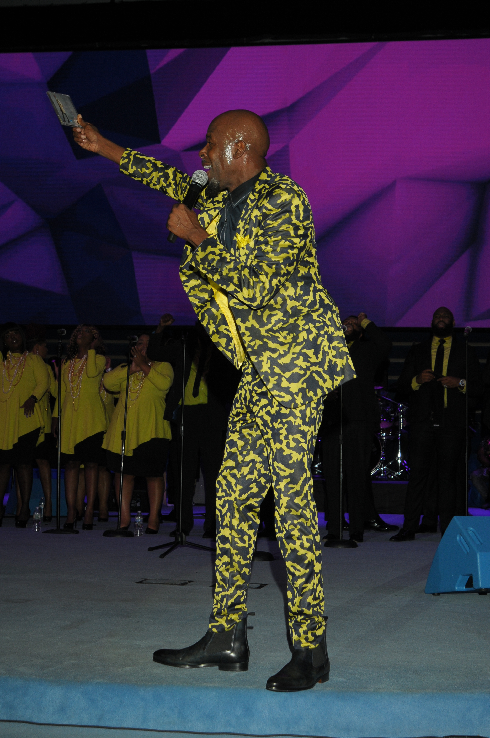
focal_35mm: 60
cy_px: 369
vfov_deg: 33.4
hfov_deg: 22.6
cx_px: 245
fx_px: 1228
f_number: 8
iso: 400
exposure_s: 1/100
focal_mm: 40
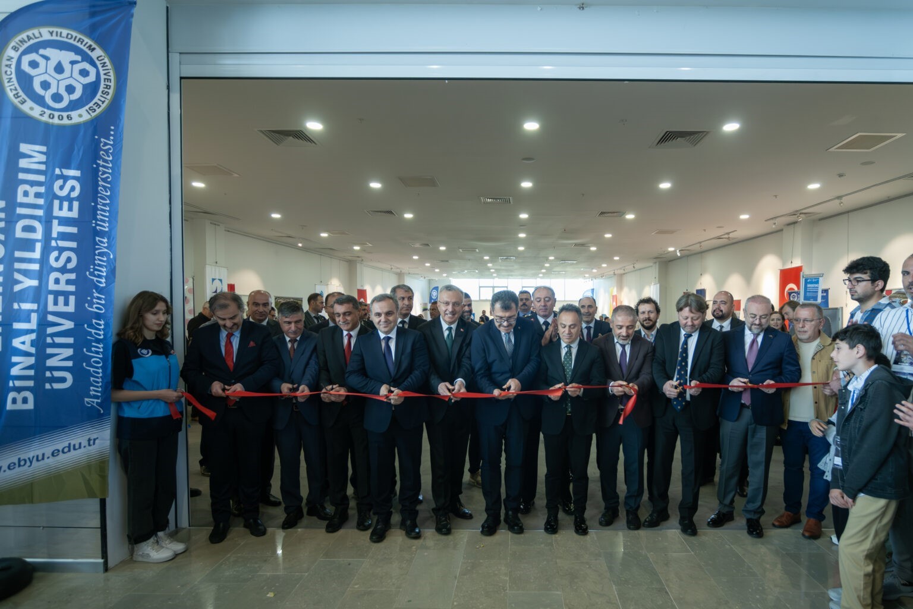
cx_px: 456
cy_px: 304
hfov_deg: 100.4
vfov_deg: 77.3
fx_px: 380
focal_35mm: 15
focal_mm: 15
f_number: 3.5
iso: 1600
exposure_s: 1/100
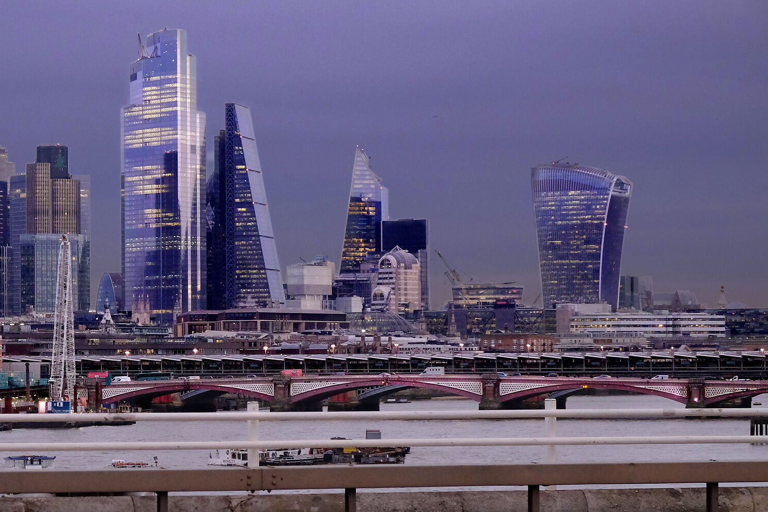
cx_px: 166
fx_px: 2837
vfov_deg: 10.3
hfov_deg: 15.3
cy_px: 322
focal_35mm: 133
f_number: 7.1
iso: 1600
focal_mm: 55
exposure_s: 1/80
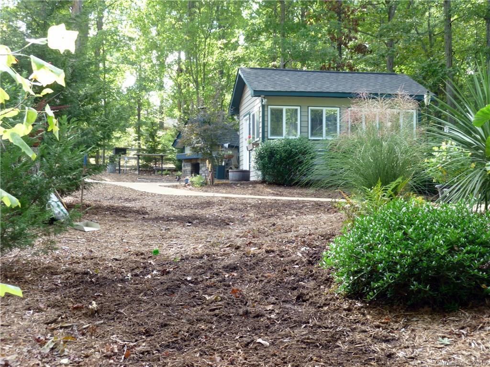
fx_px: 595
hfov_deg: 44.8
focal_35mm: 42
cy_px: 184
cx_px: 245
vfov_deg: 34.3
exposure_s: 1/50
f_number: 4.1
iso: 100
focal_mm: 7.6
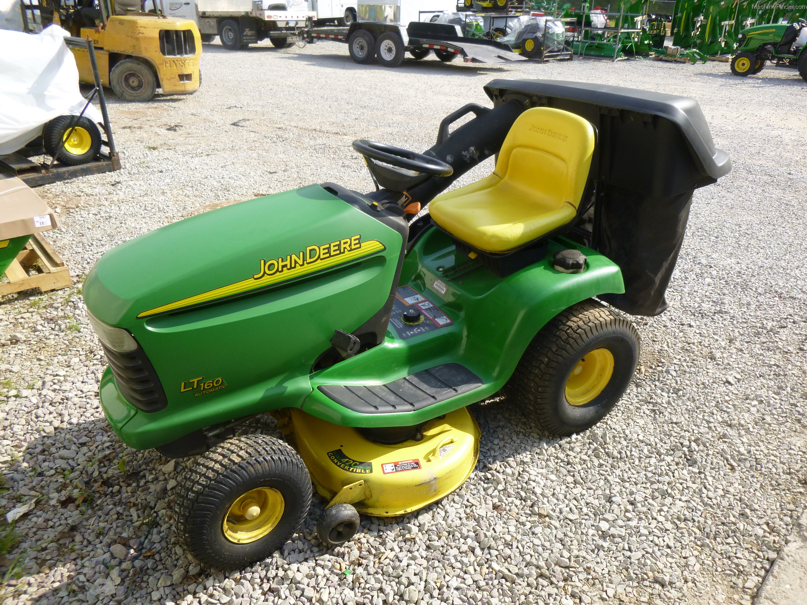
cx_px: 404
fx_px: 583
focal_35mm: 25
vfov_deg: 54.9
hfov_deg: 69.4
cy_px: 302
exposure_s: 1/320
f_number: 3.9
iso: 100
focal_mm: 4.5
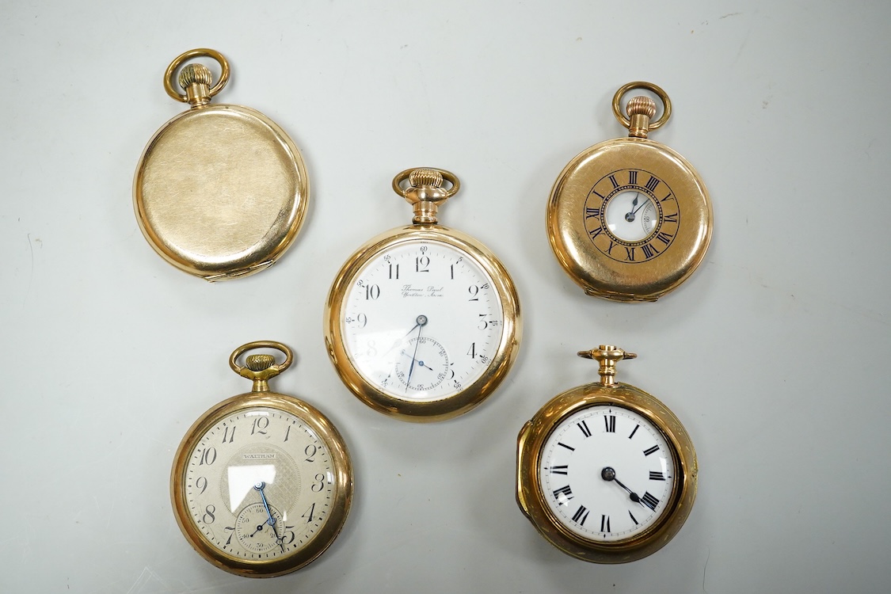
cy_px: 297
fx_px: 1114
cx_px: 446
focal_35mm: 45
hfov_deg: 43.6
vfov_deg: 29.9
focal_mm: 30
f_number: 7.1
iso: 3200
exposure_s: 1/400
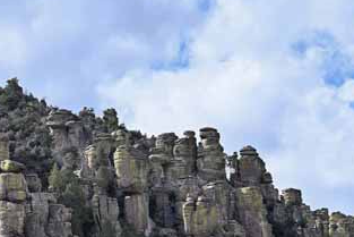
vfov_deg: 9.1
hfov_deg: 13.2
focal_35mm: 151
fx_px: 1485
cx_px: -64
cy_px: 218
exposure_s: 1/500
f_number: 5
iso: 100
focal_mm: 59
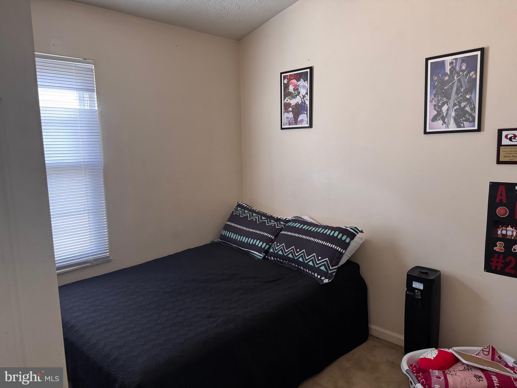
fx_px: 358
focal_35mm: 24
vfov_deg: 56.8
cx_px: 258
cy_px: 194
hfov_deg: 71.6
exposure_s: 1/60
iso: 500
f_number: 1.78
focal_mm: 6.76
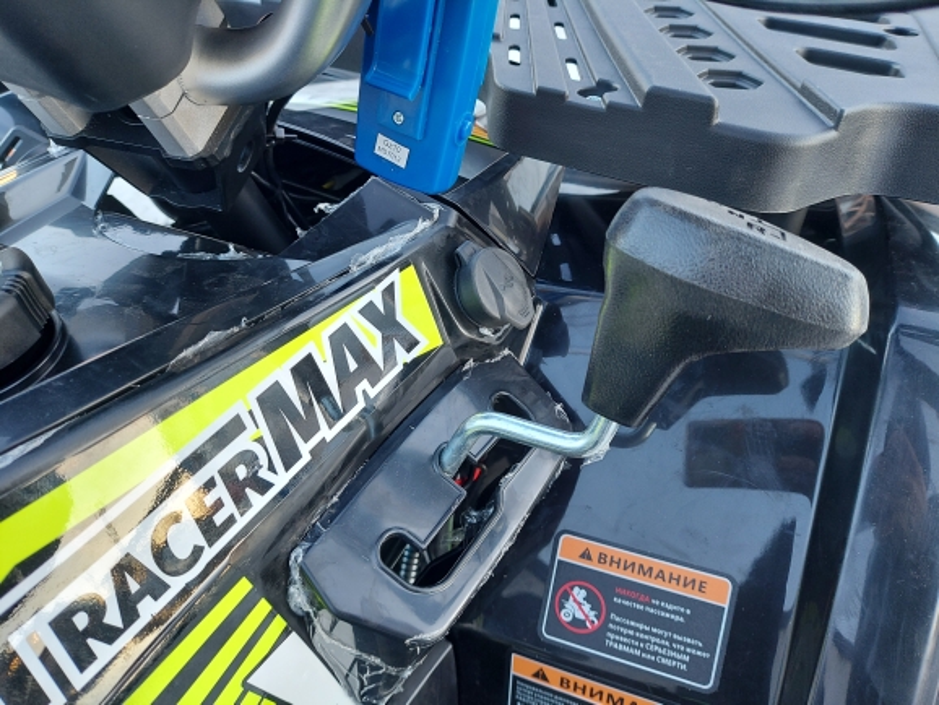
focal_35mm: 24
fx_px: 651
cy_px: 352
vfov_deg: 56.9
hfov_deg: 71.6
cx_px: 470
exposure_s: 1/50
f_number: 1.8
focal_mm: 5.23
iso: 50
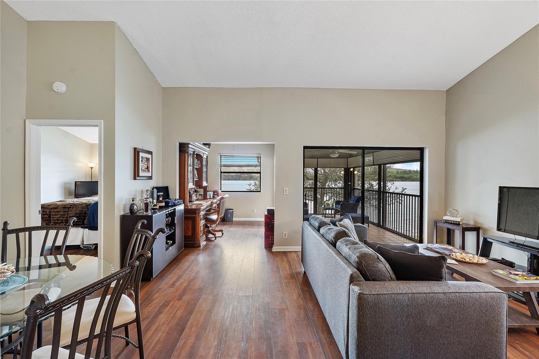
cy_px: 180
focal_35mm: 15
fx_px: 224
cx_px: 270
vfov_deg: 77.3
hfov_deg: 100.4
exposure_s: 1/10
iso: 160
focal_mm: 10
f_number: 11
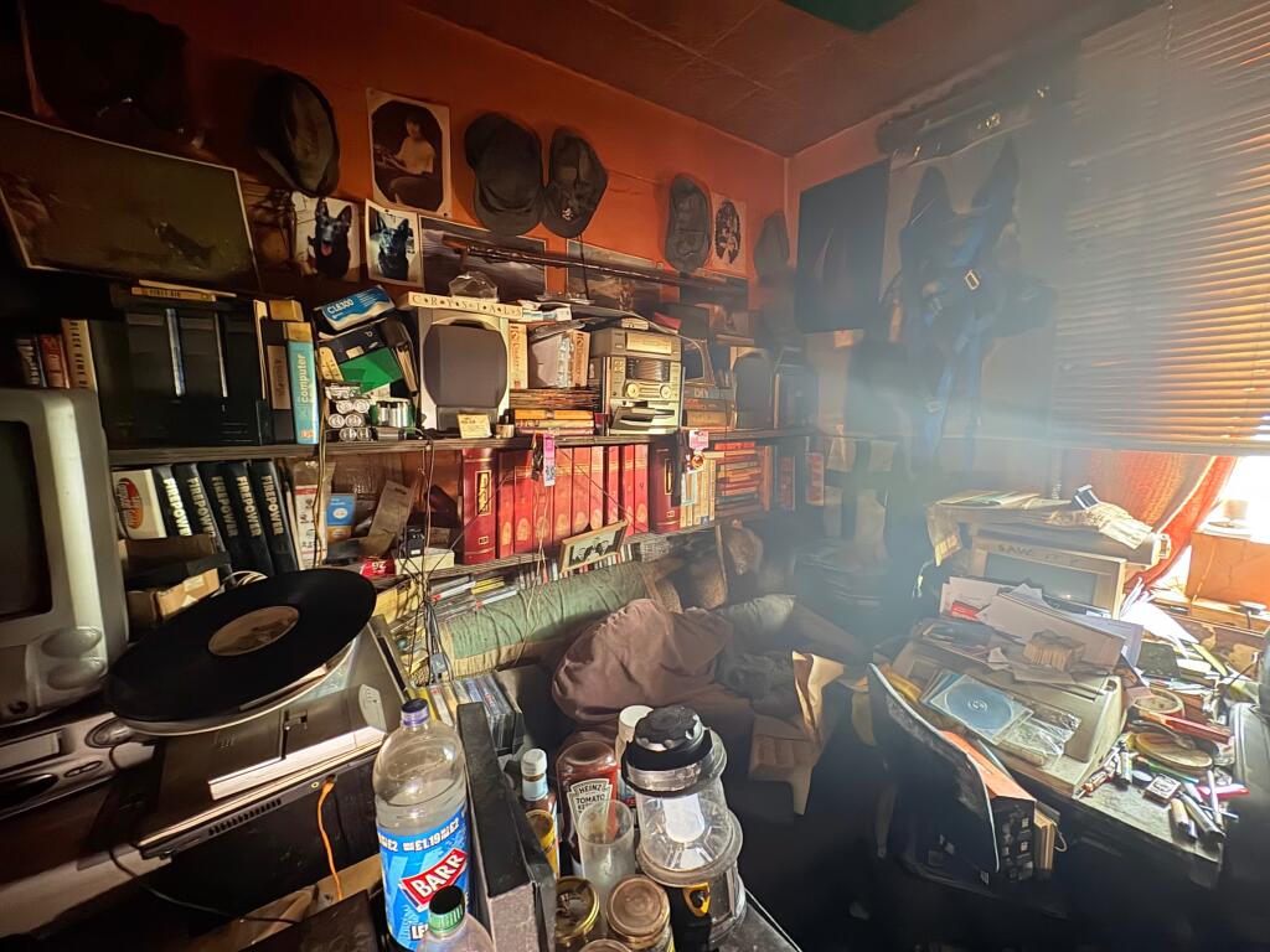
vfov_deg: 85.7
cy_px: 476
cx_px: 635
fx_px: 514
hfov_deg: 102.1
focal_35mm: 14
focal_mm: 2.22
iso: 800
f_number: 2.2
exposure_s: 1/8
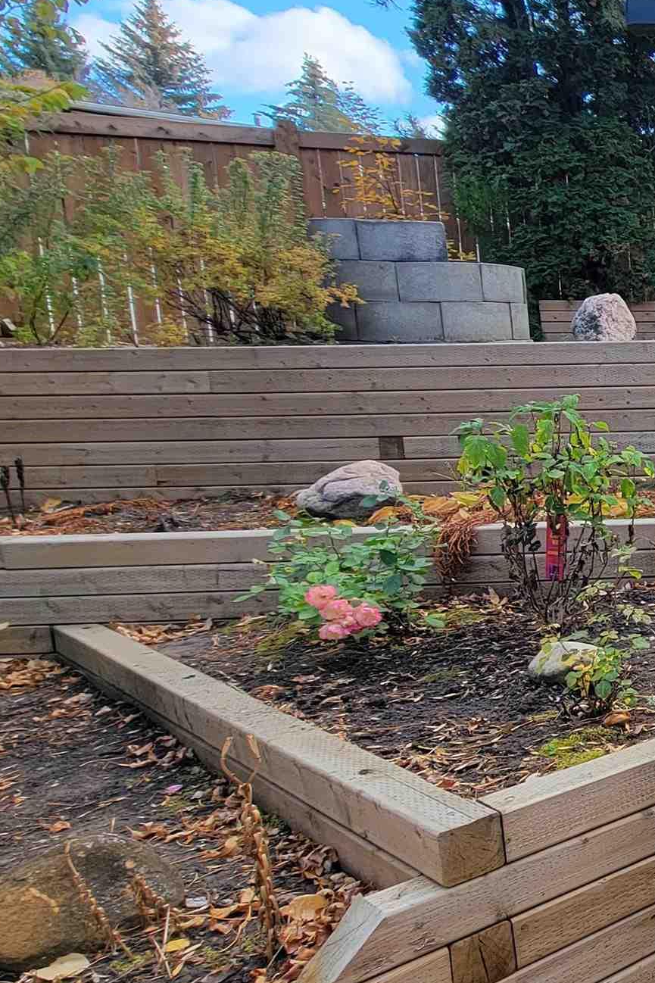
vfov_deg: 58.7
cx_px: 1042
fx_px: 873
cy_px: 516
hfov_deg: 26.1
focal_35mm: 32
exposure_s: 1/173
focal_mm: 2.2
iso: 50
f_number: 2.2
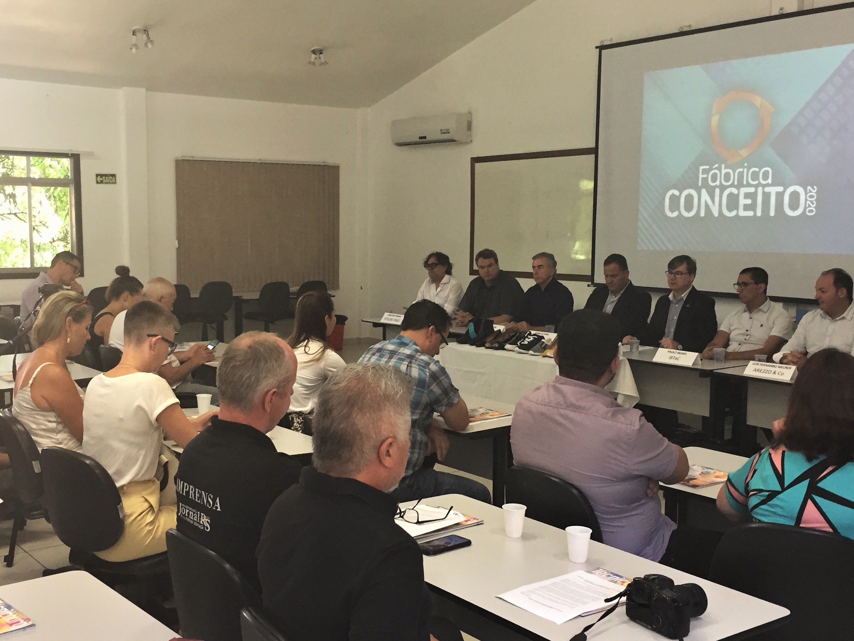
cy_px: 328
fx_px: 1012
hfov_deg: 45.8
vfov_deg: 35.1
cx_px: 412
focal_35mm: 41
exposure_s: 1/30
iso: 100
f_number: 2.2
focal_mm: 4.15
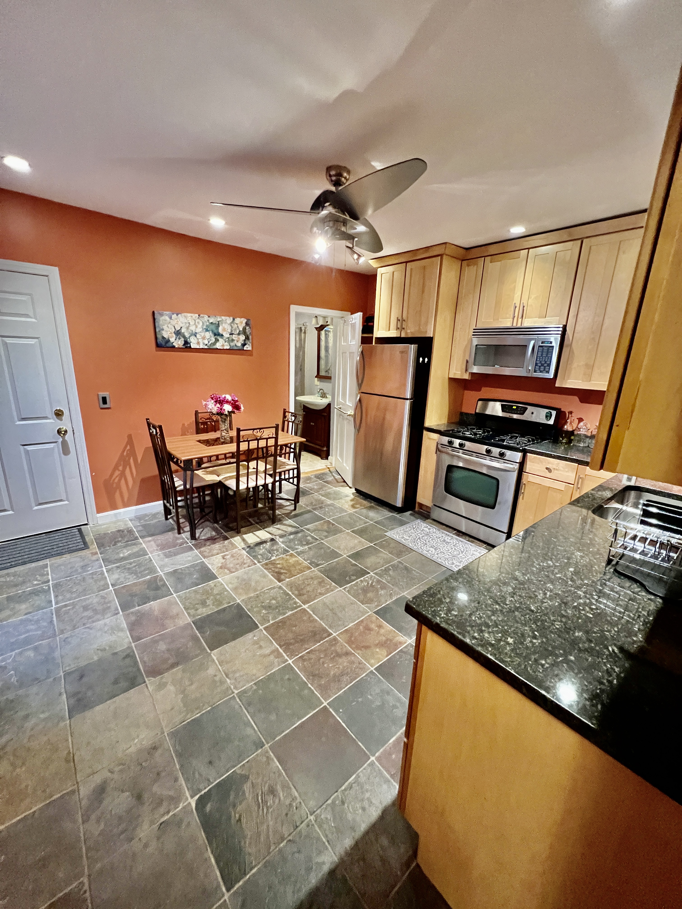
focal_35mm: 13
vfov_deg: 106.2
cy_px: 454
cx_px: 341
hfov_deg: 89.9
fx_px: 341
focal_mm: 1.57
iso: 640
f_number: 1.8
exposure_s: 1/40
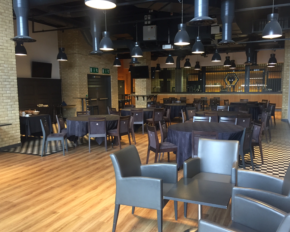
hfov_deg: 57.1
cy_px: 118
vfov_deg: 47.1
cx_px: 154
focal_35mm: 31
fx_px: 266
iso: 160
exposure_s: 1/33
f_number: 2.2
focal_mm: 4.15
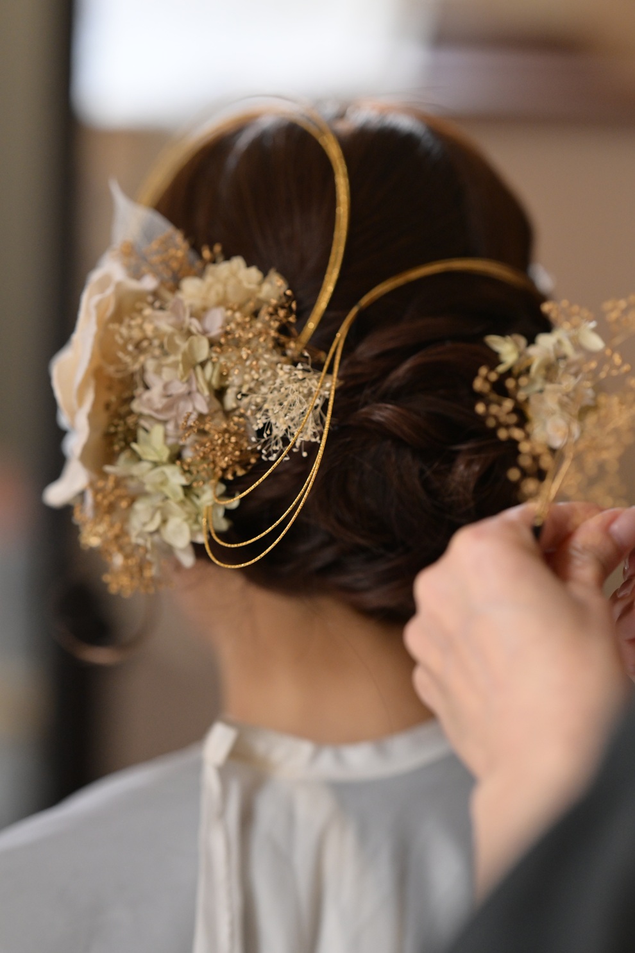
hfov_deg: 10.2
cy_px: 476
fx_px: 3573
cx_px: 318
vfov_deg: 15.2
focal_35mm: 135
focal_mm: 135
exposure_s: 1/800
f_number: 2.5
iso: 1600
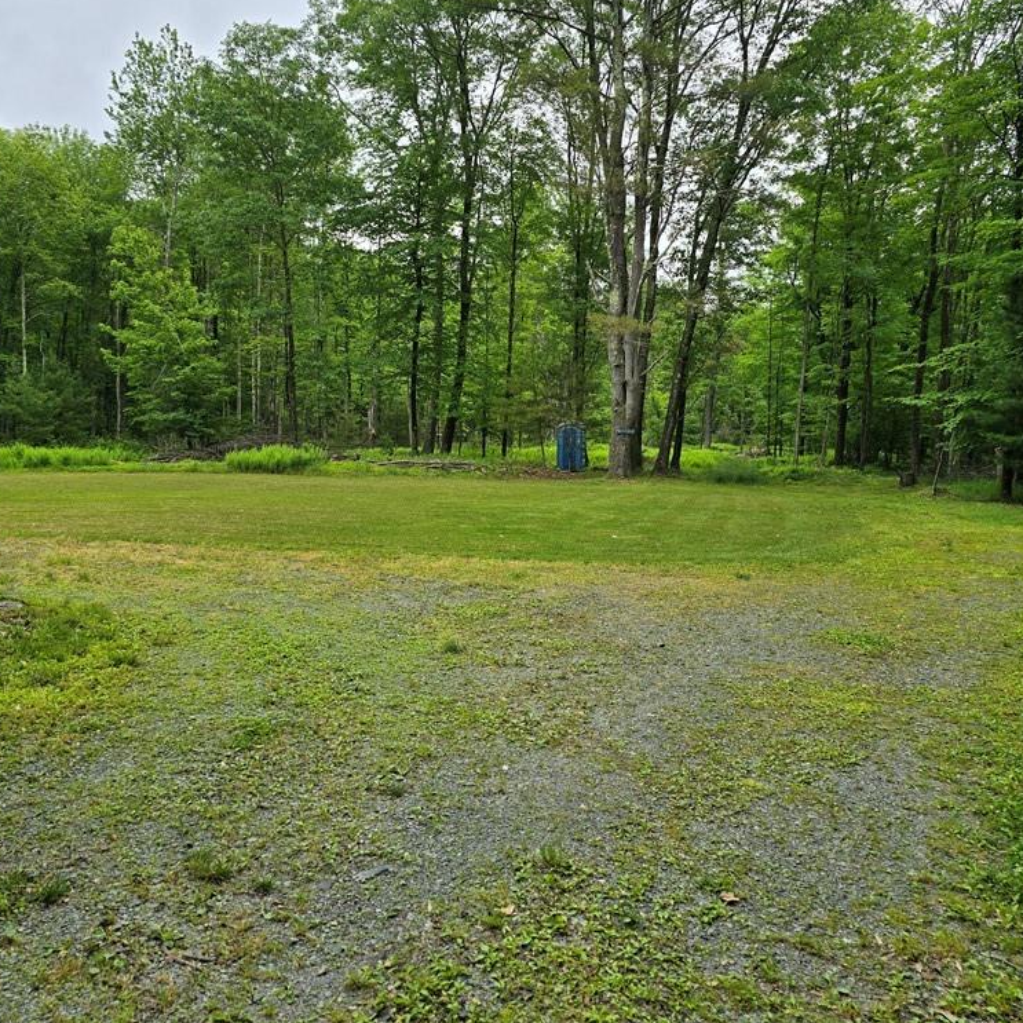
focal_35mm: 28
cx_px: 508
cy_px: 475
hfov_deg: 57.3
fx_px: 936
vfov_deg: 57.2
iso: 12
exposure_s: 1/434
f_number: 1.7
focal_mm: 6.3
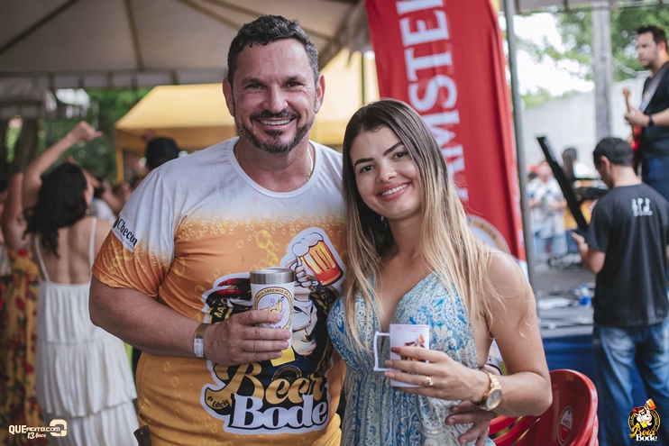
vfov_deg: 25.8
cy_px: 223
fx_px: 976
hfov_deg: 37.8
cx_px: 334
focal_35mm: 52
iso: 2500
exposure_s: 1/1600
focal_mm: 35
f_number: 2
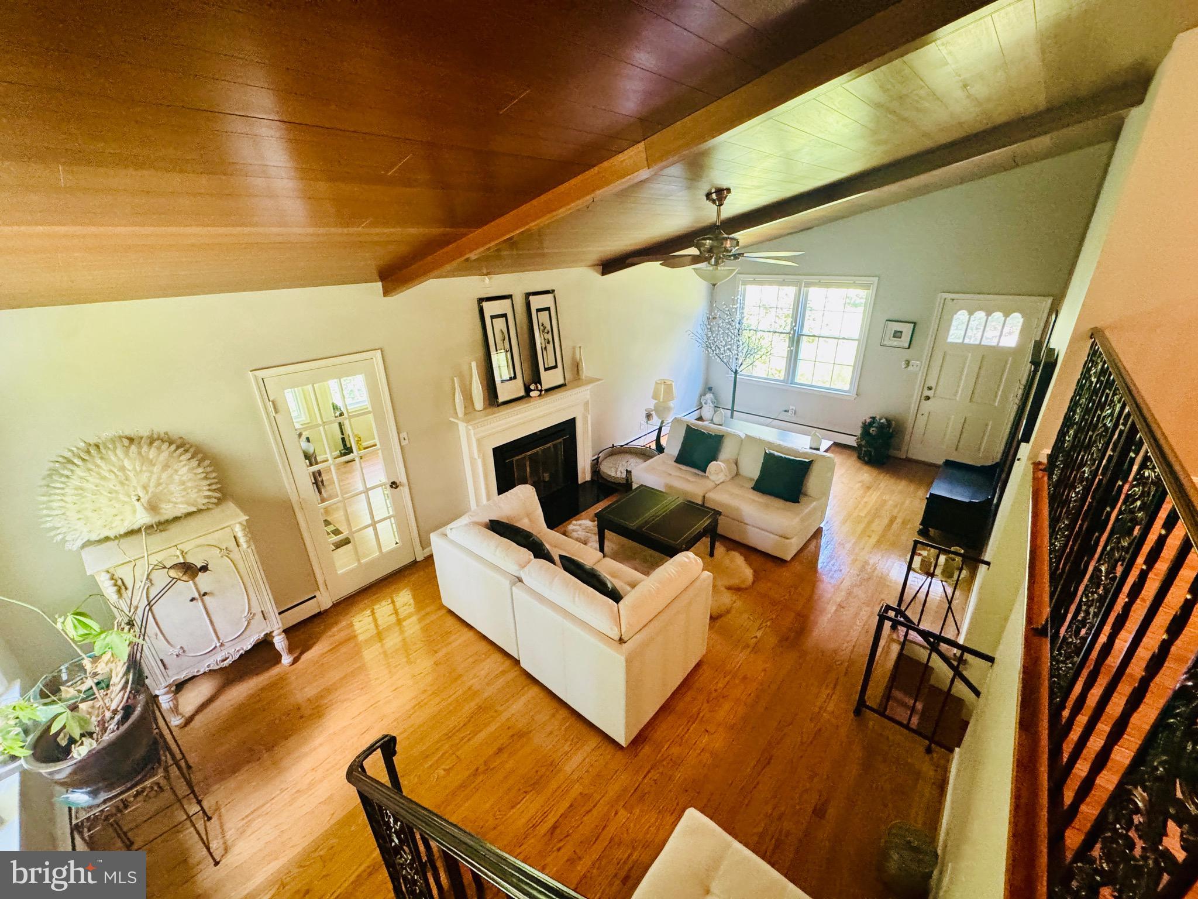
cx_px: 599
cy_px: 450
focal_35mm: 14
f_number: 2.2
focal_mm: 2.22
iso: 500
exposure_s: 1/60
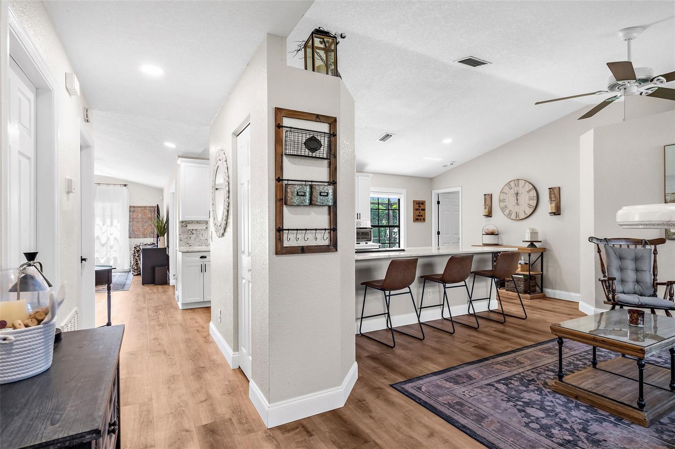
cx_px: 338
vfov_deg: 67.3
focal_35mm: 18
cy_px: 224
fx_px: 337
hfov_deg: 90.0
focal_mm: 18
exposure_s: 1/1000
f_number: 8
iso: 400
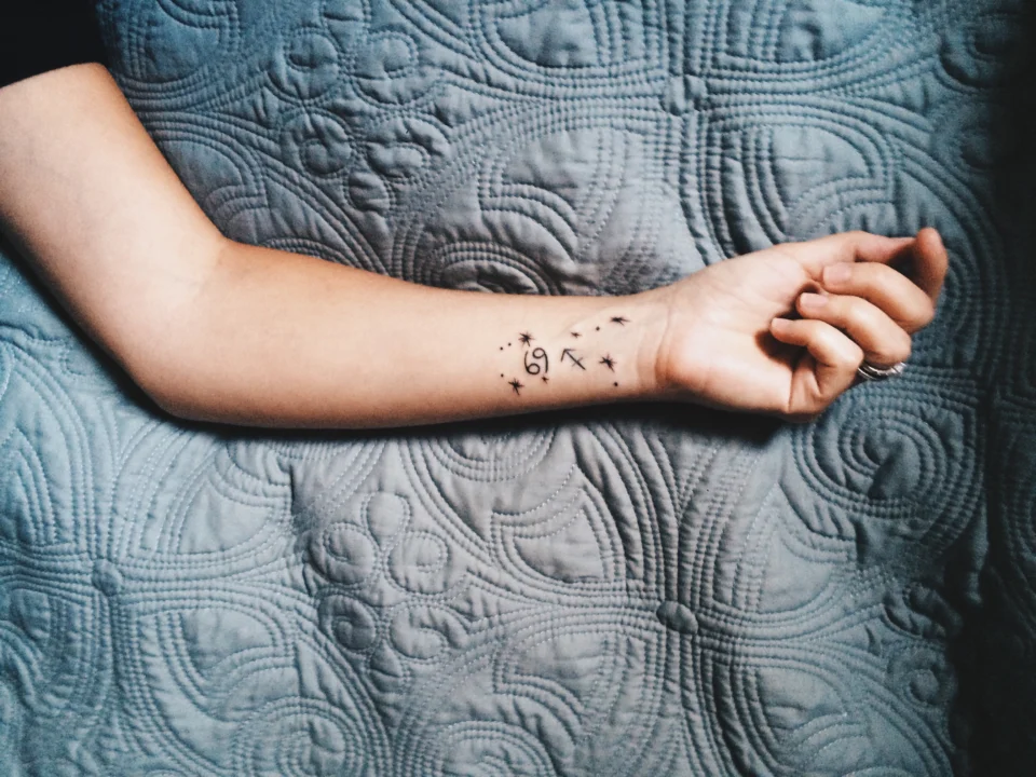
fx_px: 868
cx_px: 518
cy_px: 388
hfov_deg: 61.7
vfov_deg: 48.2
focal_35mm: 29
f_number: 2.2
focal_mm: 4.15
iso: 320
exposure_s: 1/24
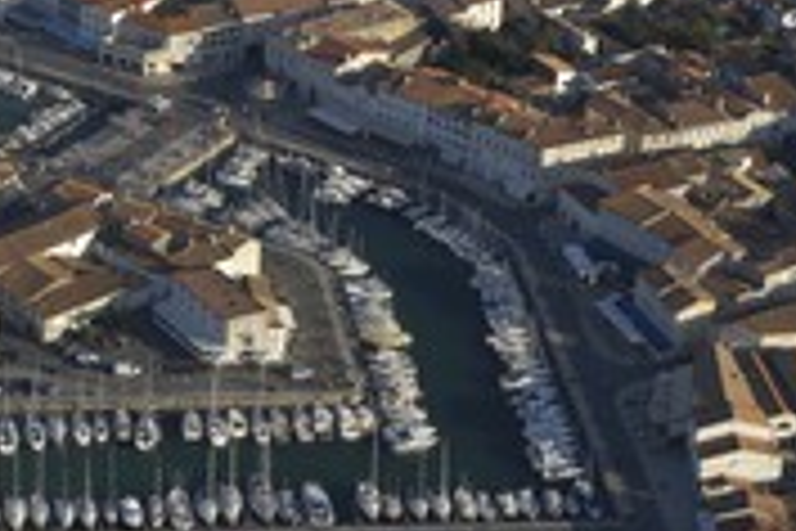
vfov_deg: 8.0
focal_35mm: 171
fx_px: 3781
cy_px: 274
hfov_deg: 11.9
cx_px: -16
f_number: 5
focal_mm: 48
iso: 100
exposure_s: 1/640
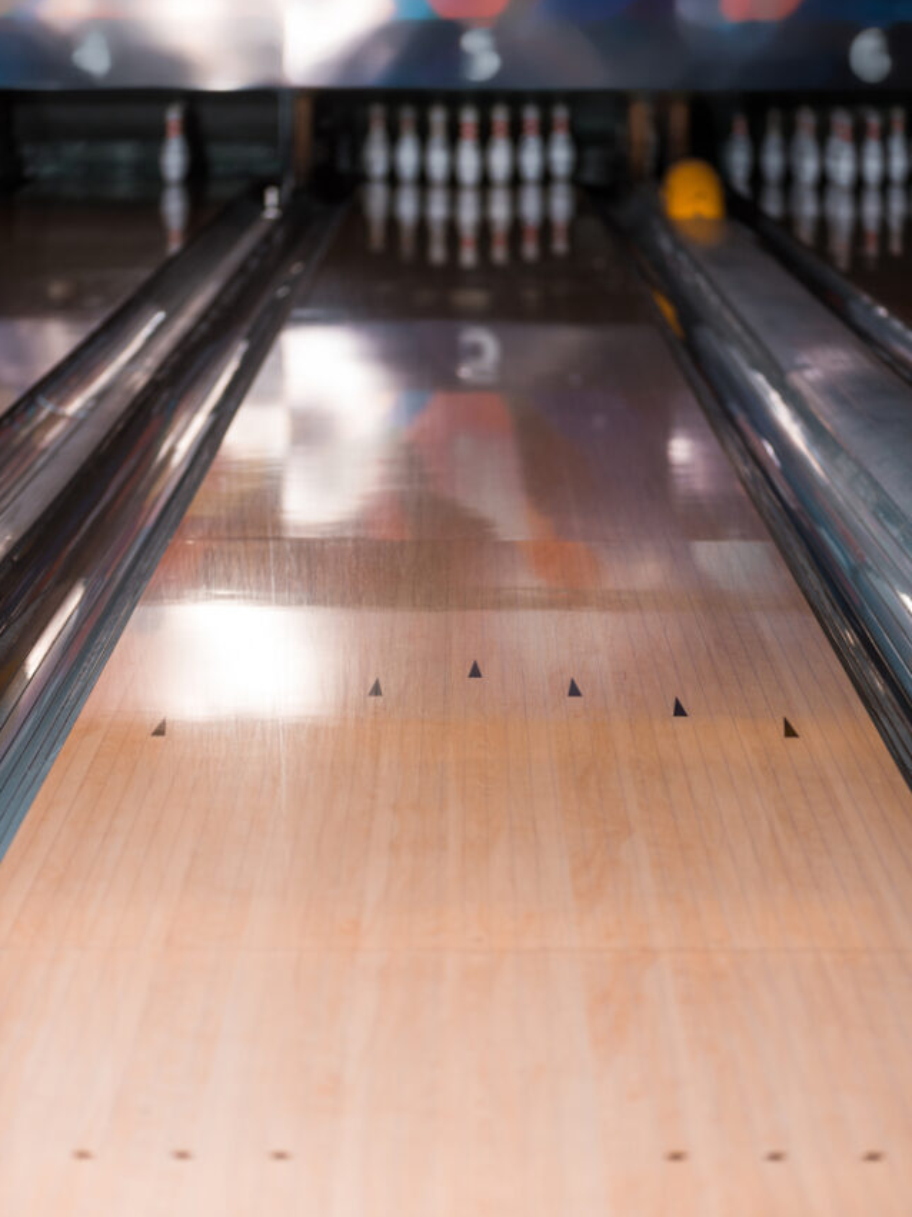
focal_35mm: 114
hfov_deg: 13.0
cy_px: 626
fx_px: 4006
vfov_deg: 17.3
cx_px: 455
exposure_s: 1/200
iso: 160
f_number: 3.5
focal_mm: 105
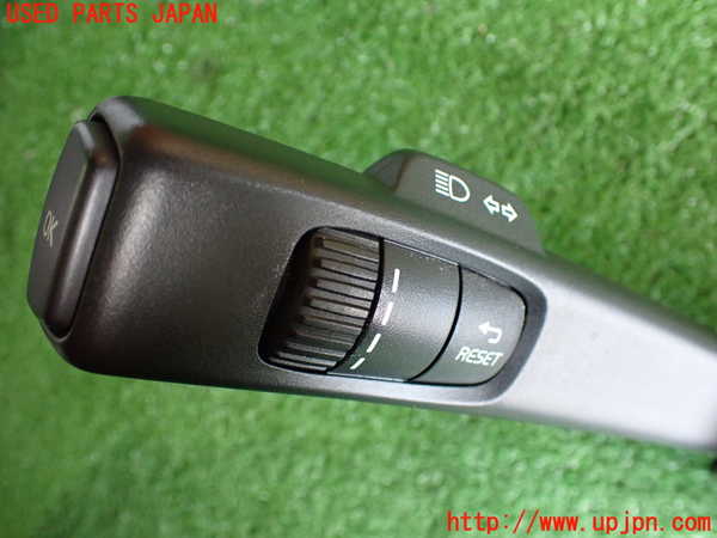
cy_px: 269
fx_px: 621
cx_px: 358
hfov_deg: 60.0
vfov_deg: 46.8
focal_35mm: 30
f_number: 2.3
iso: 800
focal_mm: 5.4
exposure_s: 1/50
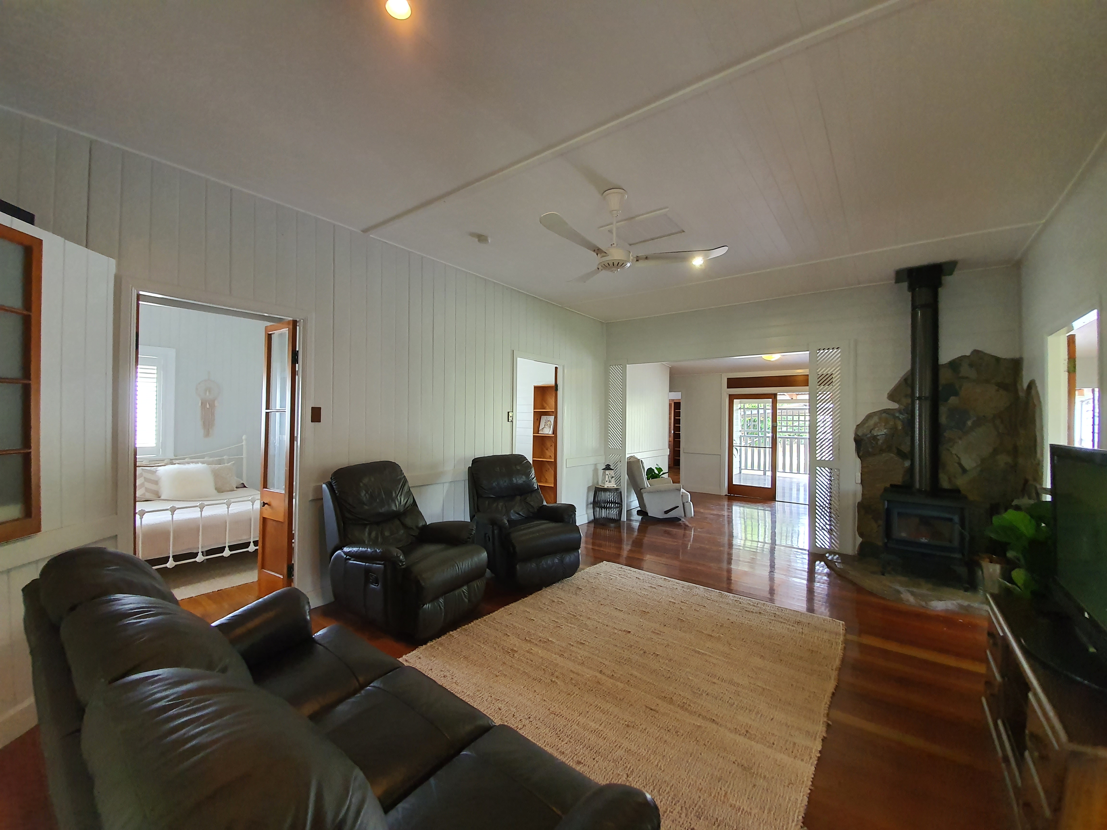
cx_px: 554
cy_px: 415
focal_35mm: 13
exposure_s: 1/33
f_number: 2.2
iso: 320
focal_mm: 1.8
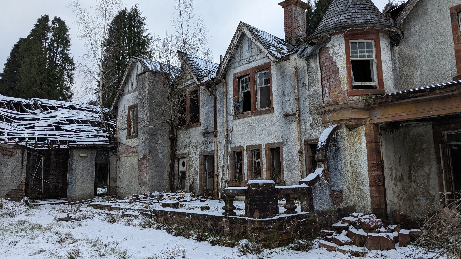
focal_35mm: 30
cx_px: 235
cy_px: 109
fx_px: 367
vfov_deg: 38.8
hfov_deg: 64.3
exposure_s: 1/711
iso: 80
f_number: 1.73
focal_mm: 4.38
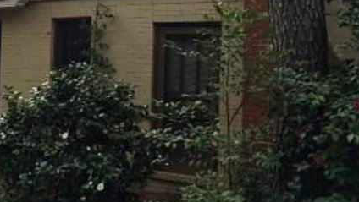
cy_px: 48
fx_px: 448
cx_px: 116
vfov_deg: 25.1
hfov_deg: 43.0
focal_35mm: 47
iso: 32
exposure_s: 1/651
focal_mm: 4.15
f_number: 2.2
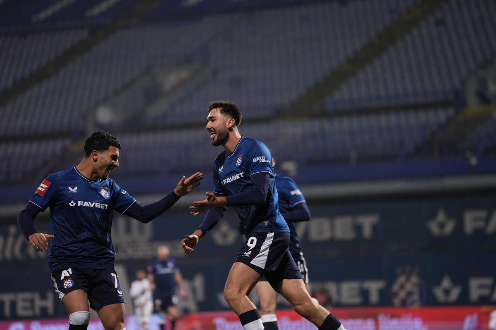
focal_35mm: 188
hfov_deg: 10.9
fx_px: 2589
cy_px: 165
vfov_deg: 7.3
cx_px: 248
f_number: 2.8
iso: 3200
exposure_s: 1/1250
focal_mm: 188
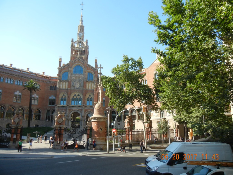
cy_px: 88
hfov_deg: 60.0
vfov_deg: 46.8
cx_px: 116
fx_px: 202
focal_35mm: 30
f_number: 3.5
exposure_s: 1/550
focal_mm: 5.4
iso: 160
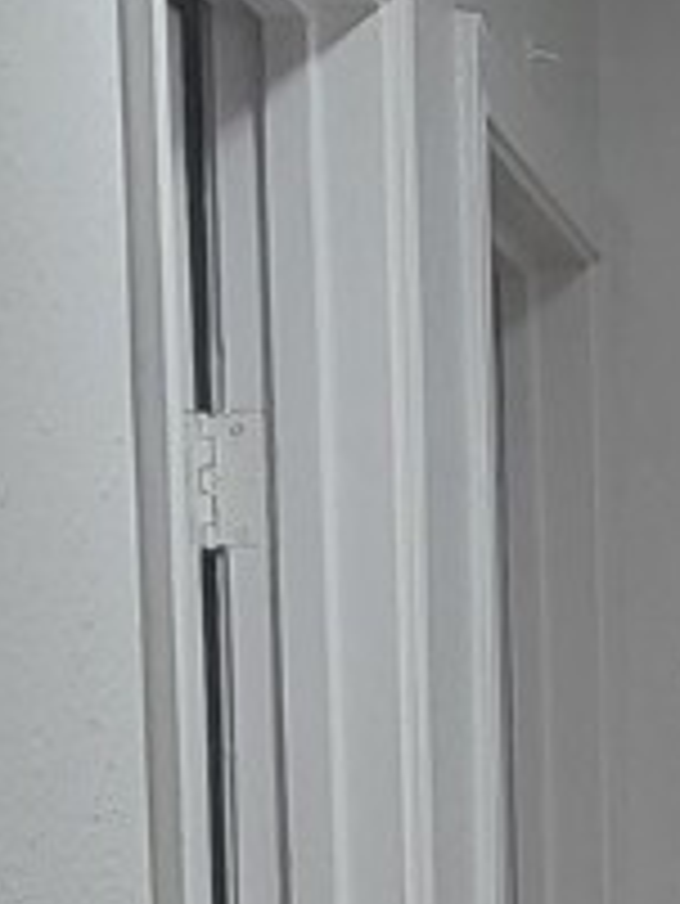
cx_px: 1175
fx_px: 4788
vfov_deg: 10.3
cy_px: 1480
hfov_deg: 7.9
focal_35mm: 183
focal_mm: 6.7
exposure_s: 1/120
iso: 250
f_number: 1.8
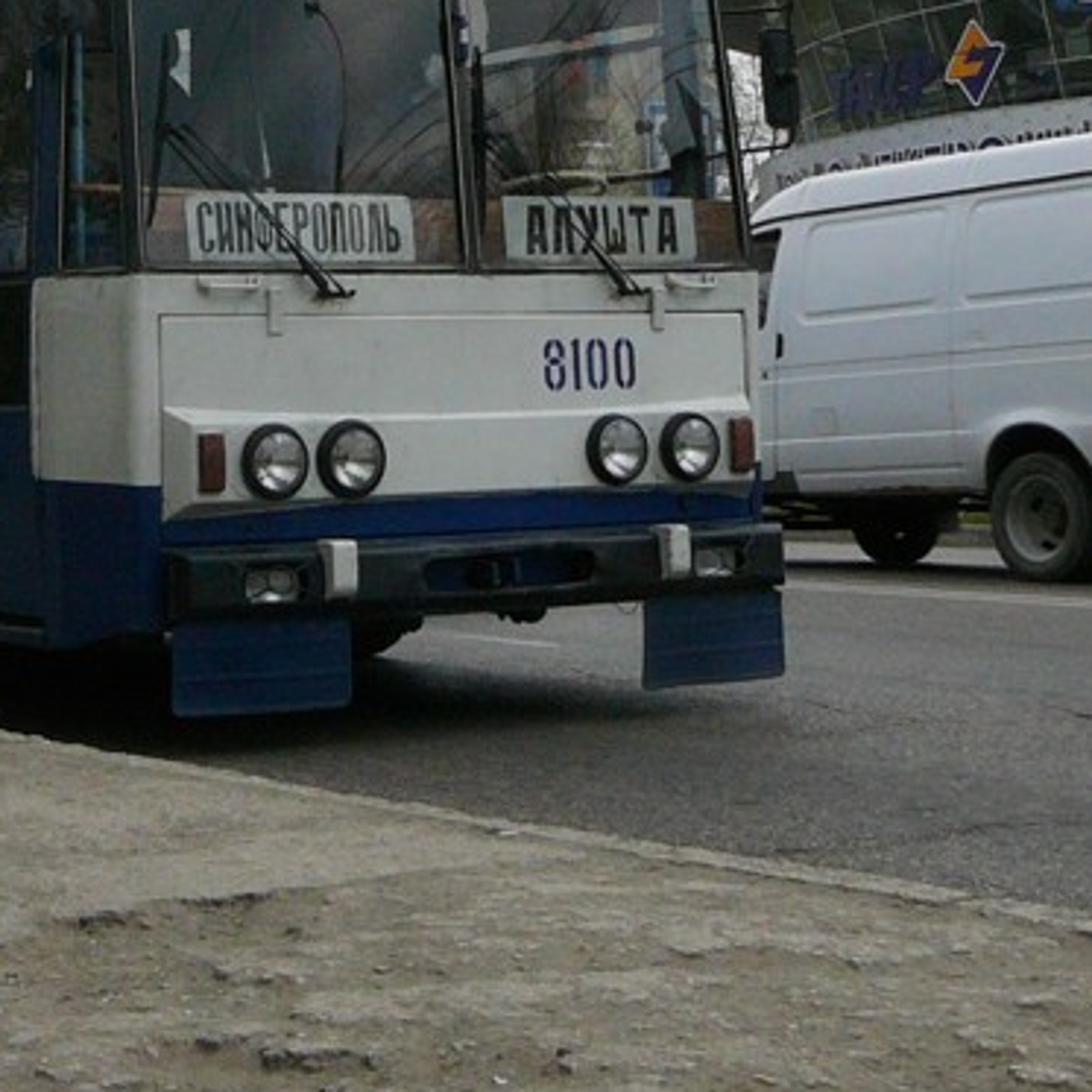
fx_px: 3034
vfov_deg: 20.0
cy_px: 123
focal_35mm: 85
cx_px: 149
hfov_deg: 20.1
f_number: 5
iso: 100
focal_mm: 5.2
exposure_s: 1/400
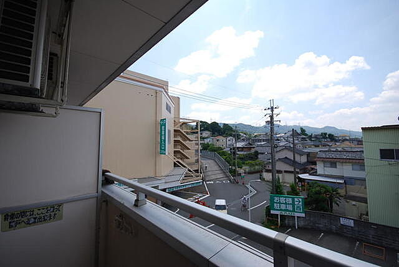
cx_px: 200
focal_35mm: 21
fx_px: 233
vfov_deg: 59.6
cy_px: 134
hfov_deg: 81.2
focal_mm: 14
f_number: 8
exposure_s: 1/250
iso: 100
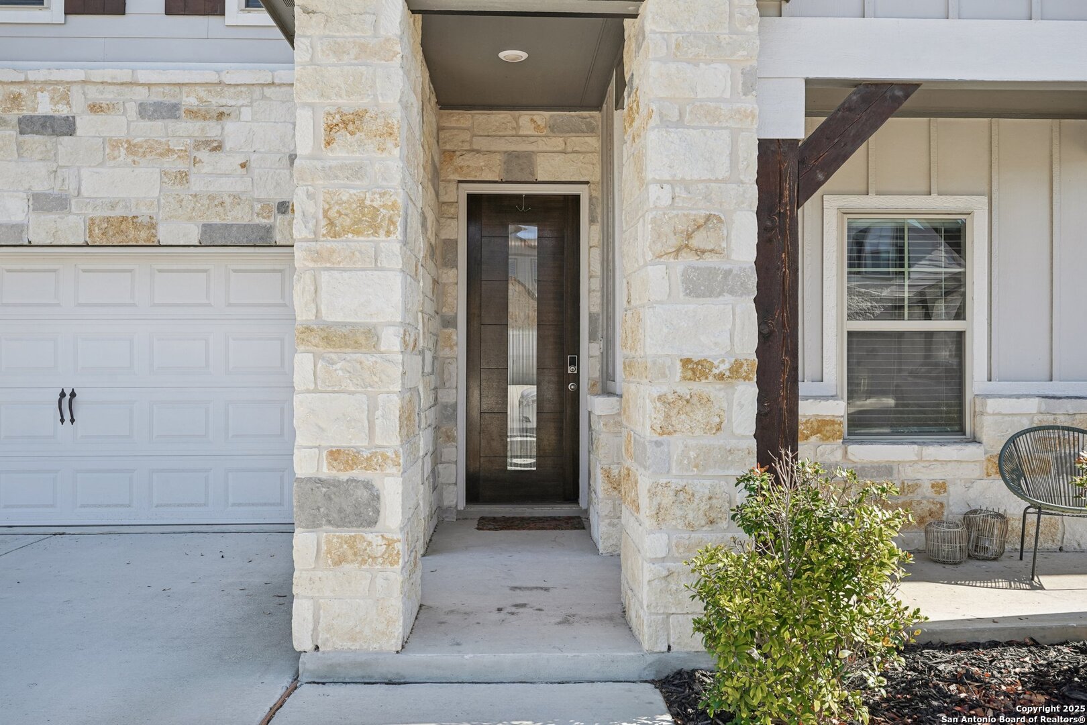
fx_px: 876
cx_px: 544
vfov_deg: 45.0
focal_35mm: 29
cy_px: 362
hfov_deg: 63.7
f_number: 8
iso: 100
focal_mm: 29
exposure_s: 1/80
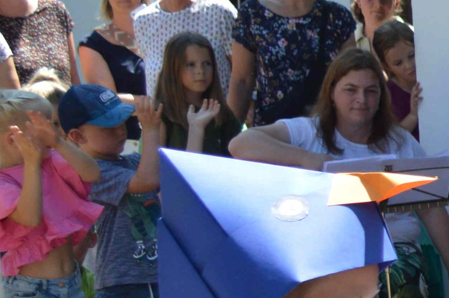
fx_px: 1968
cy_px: 281
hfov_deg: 11.3
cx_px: 1004
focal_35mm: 158
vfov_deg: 8.6
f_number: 4.5
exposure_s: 1/1000
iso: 400
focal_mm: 22
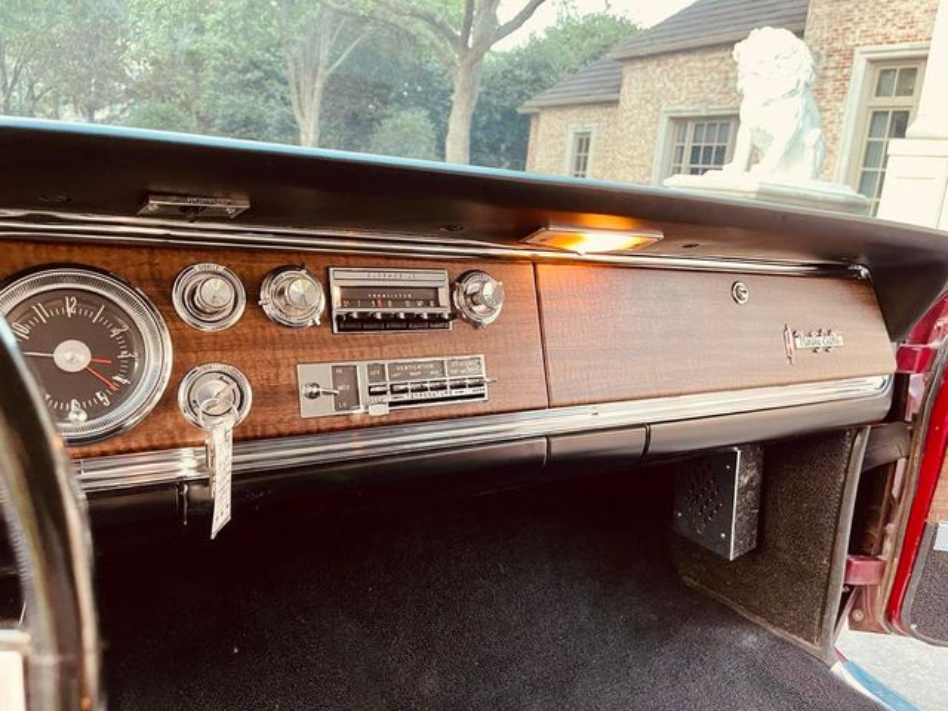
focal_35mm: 26
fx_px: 712
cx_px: 474
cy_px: 356
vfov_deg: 53.1
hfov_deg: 67.3
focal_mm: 5.1
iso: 320
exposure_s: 1/60
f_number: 1.6
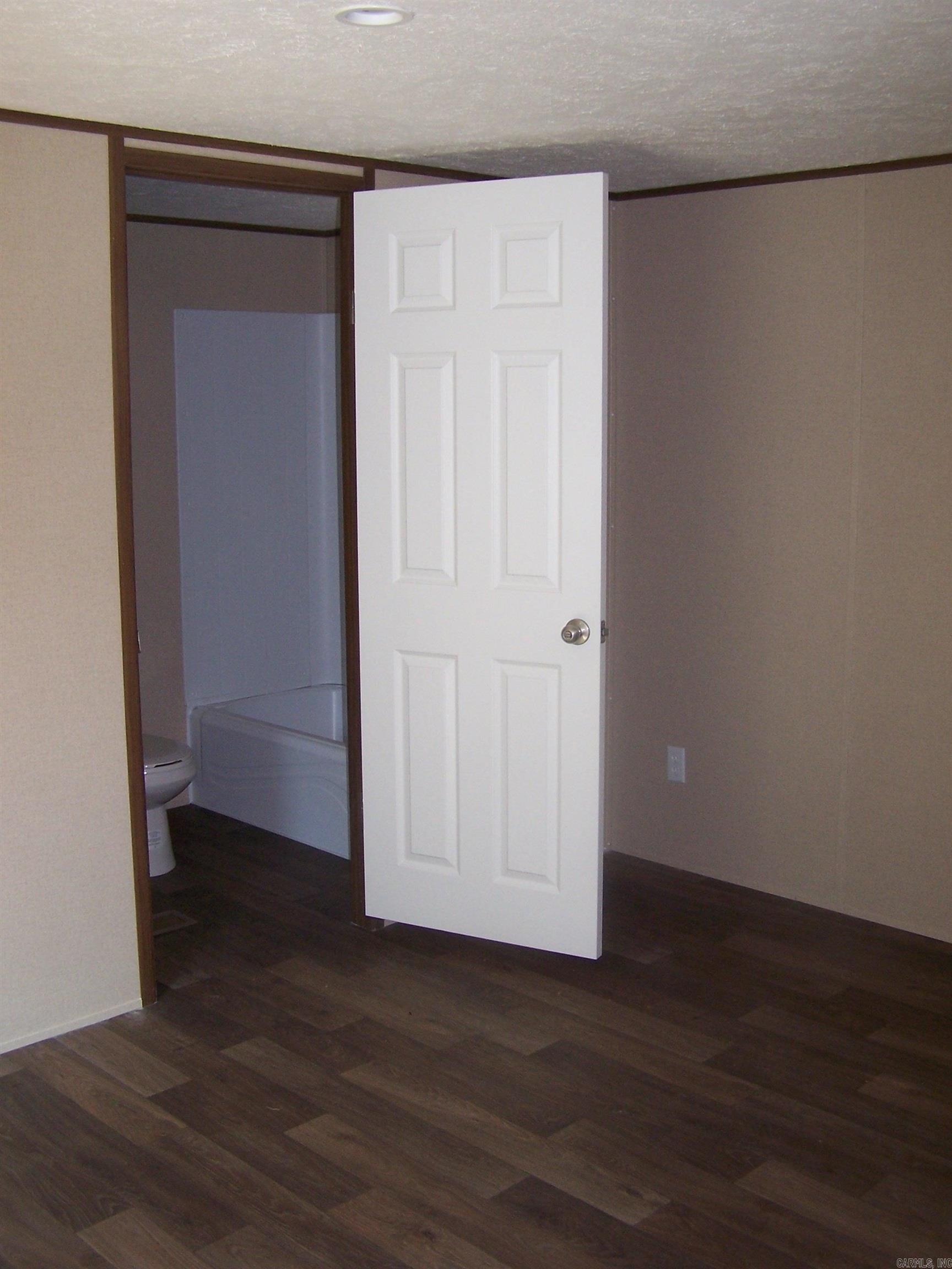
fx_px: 1393
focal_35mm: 38
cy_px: 634
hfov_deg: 37.7
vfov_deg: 49.0
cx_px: 476
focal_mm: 6.3
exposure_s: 1/60
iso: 140
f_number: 2.8
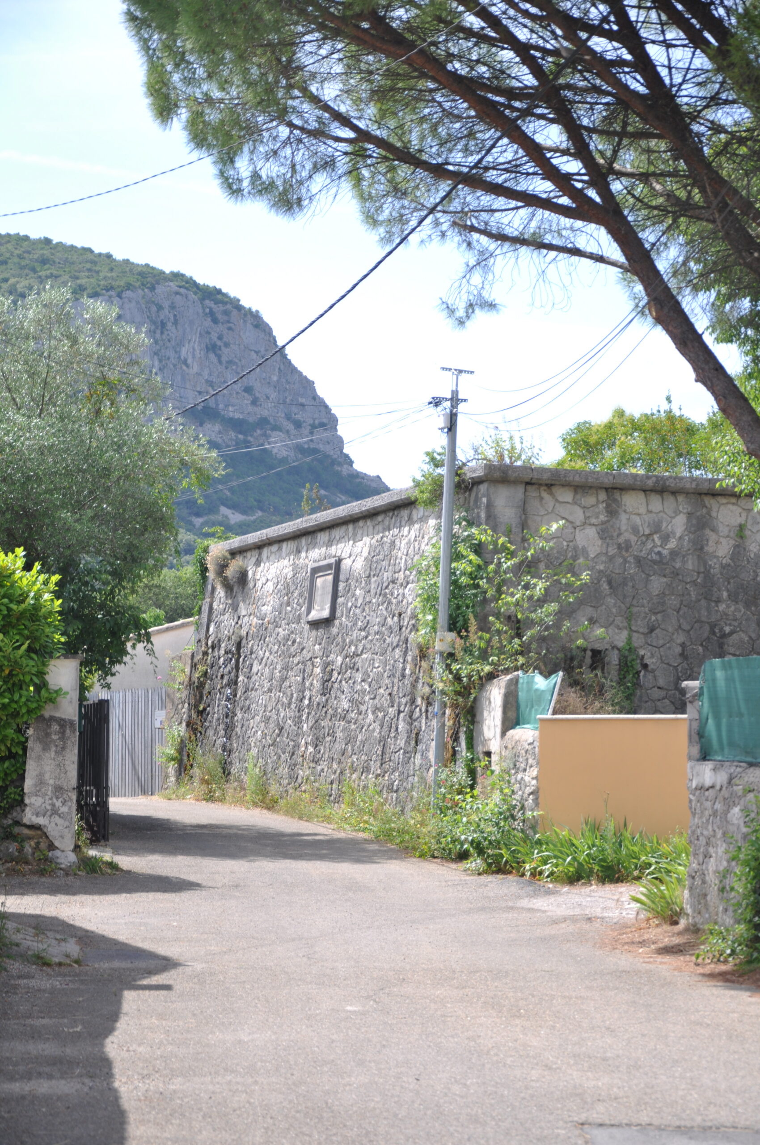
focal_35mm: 93
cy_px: 572
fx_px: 2953
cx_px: 380
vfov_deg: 21.9
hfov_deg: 14.7
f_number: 5.3
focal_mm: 62
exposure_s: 1/250
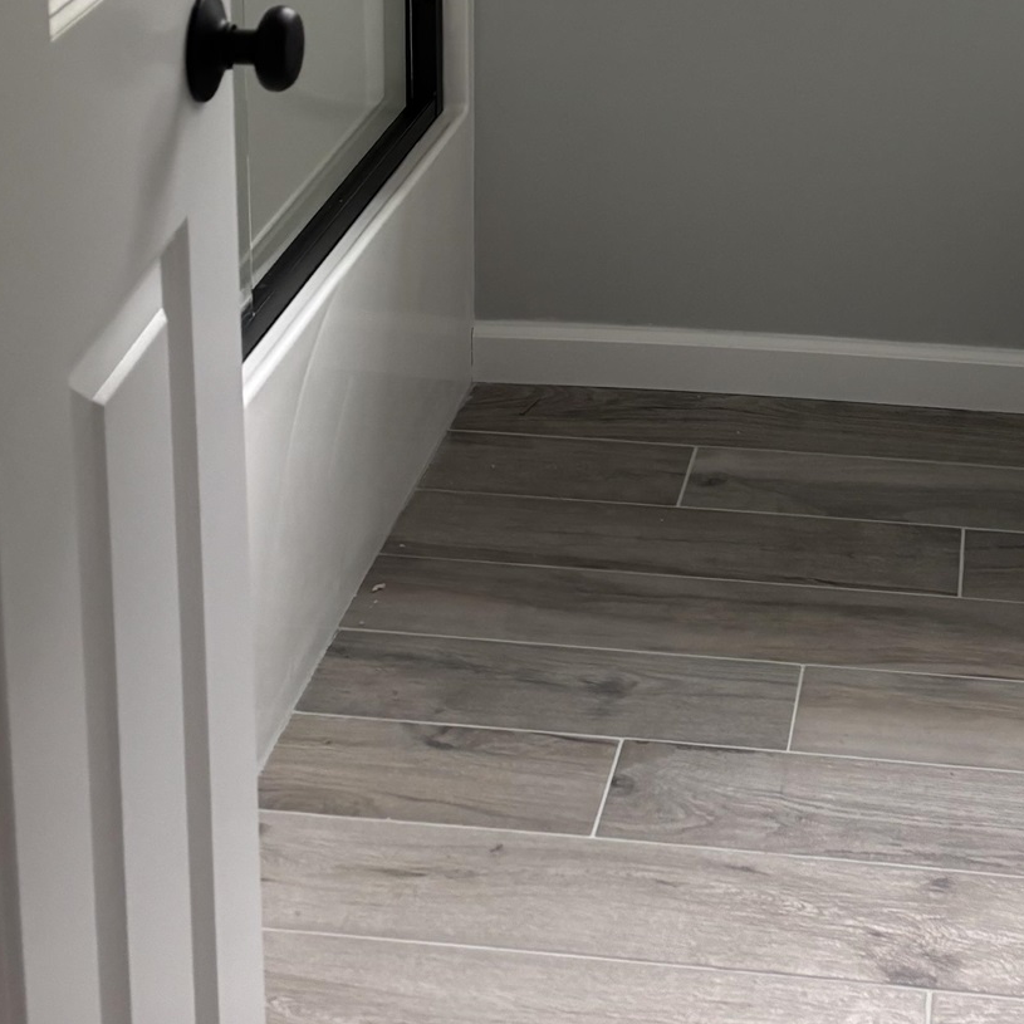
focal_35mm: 65
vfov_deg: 24.3
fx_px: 2175
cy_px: -171
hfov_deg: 26.1
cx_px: 788
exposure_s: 1/60
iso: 100
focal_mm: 5.96
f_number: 1.6
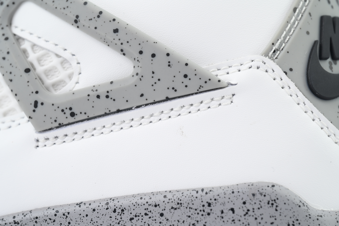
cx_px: 170
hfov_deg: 17.8
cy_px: 113
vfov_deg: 11.9
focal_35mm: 115
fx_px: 1083
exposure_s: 1/100
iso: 400
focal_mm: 115
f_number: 10
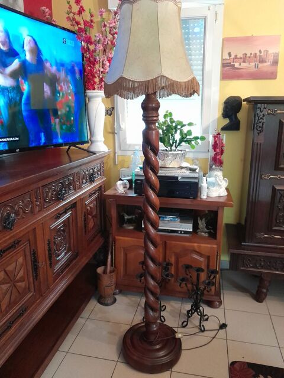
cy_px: 189
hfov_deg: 51.4
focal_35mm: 27
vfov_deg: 65.3
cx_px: 142
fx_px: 295
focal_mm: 4
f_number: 1.8
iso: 640
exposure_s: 1/25
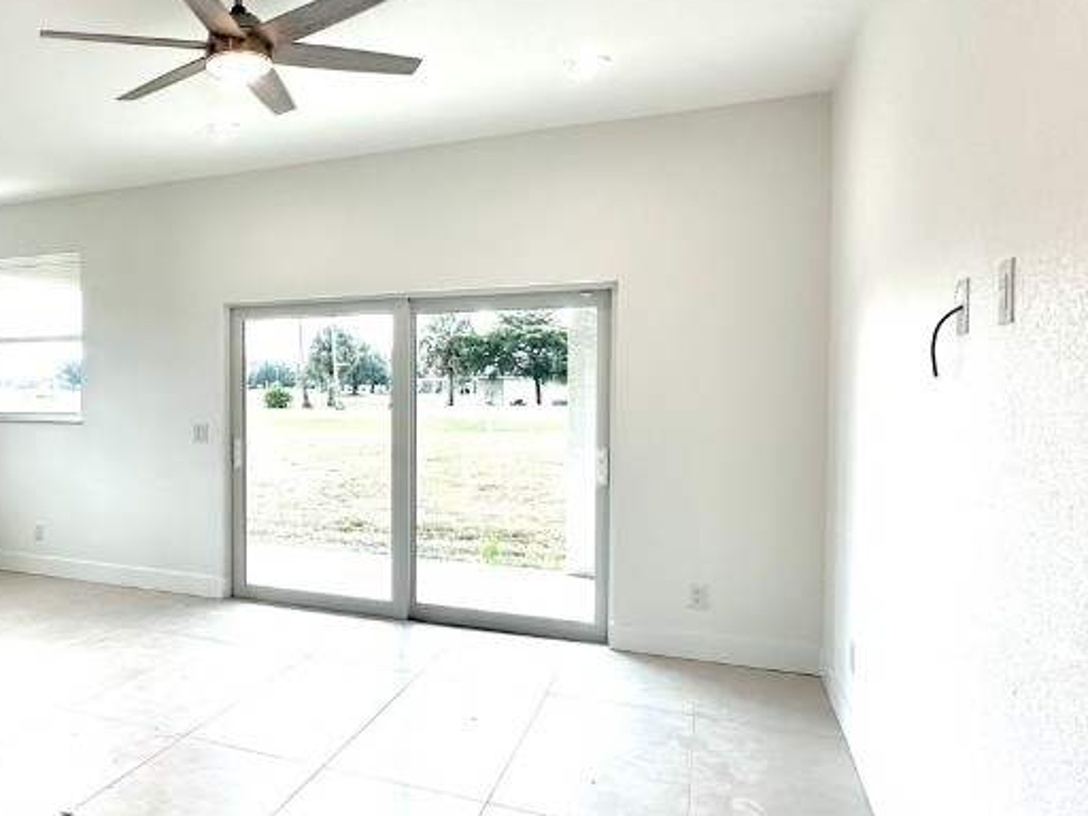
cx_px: 240
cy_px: 410
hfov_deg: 59.2
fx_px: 880
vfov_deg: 49.7
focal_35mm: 28
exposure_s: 1/260
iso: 40
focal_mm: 2.22
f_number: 2.2
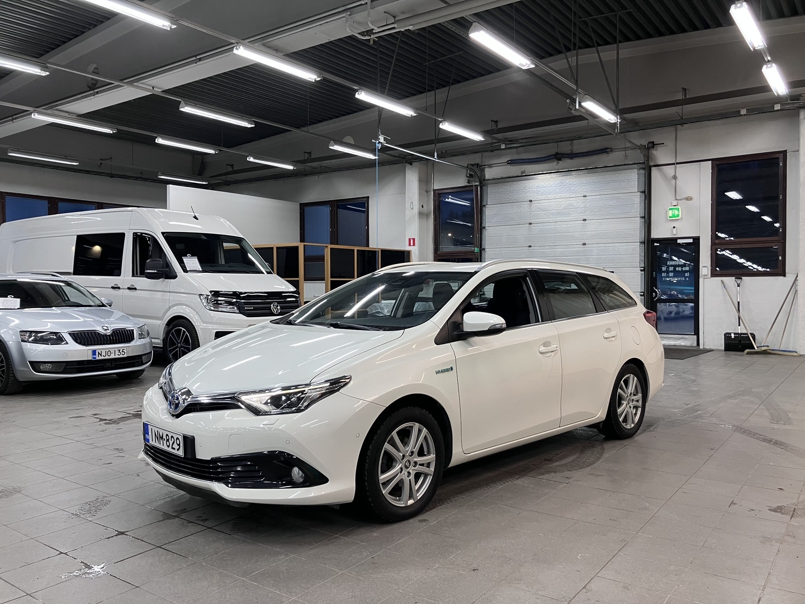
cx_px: 402
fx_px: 651
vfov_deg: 49.7
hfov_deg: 63.4
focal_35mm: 28
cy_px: 302
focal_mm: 3.99
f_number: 1.8
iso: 50
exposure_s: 1/50
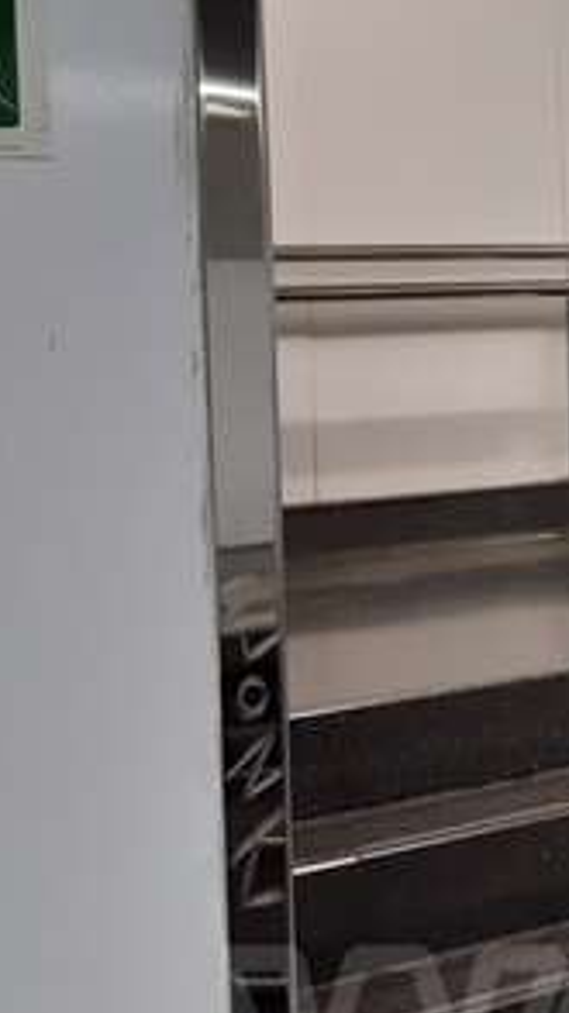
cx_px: 1200
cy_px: 351
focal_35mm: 74
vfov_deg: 28.5
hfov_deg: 13.5
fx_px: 1988
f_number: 1.7
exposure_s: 1/50
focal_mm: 3.92
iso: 200
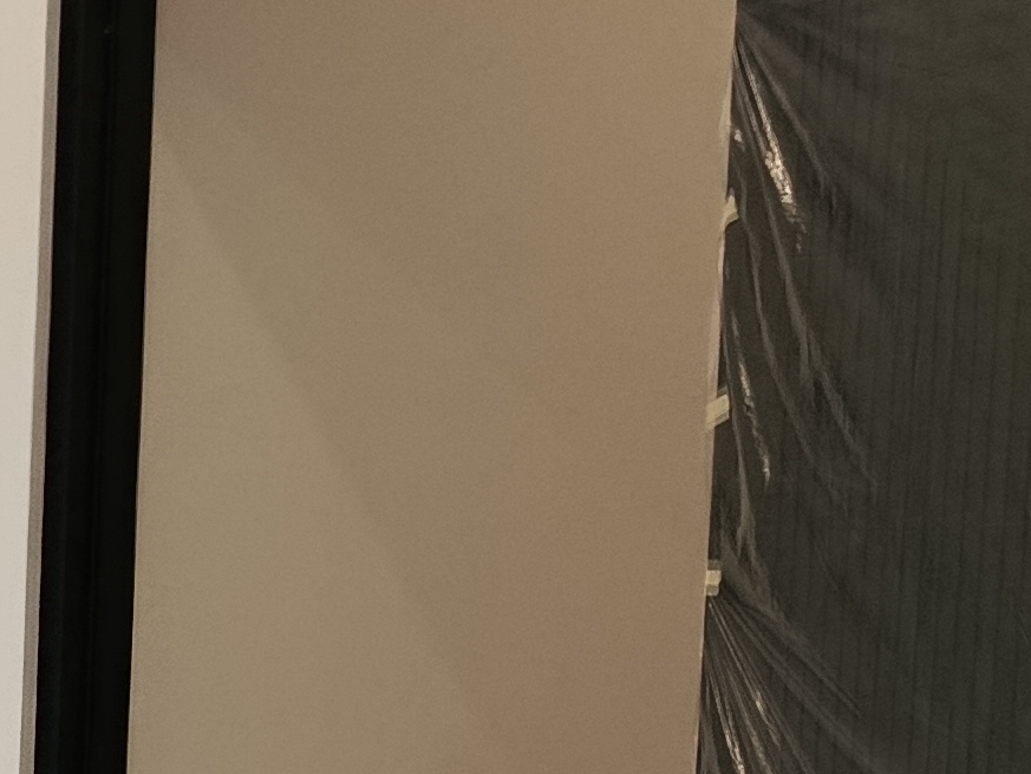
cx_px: -880
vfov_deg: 13.0
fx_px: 3277
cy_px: 1034
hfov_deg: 15.2
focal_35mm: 110
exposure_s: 1/100
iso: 542
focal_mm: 5.24
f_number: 1.7
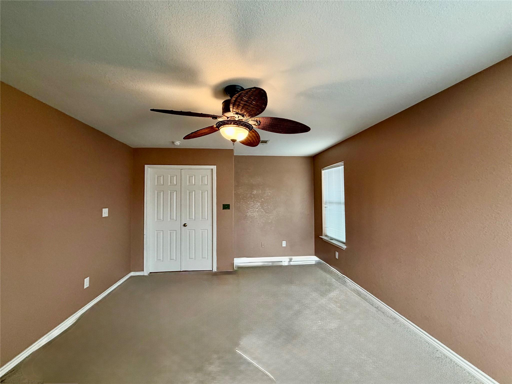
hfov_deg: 102.1
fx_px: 207
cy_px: 192
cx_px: 256
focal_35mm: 14
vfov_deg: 85.7
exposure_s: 1/60
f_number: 2.2
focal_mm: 2.22
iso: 160
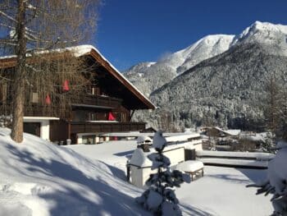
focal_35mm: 29
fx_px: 241
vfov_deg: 48.3
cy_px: 108
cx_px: 144
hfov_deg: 61.6
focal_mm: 4.15
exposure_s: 1/3968
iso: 32
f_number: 2.2
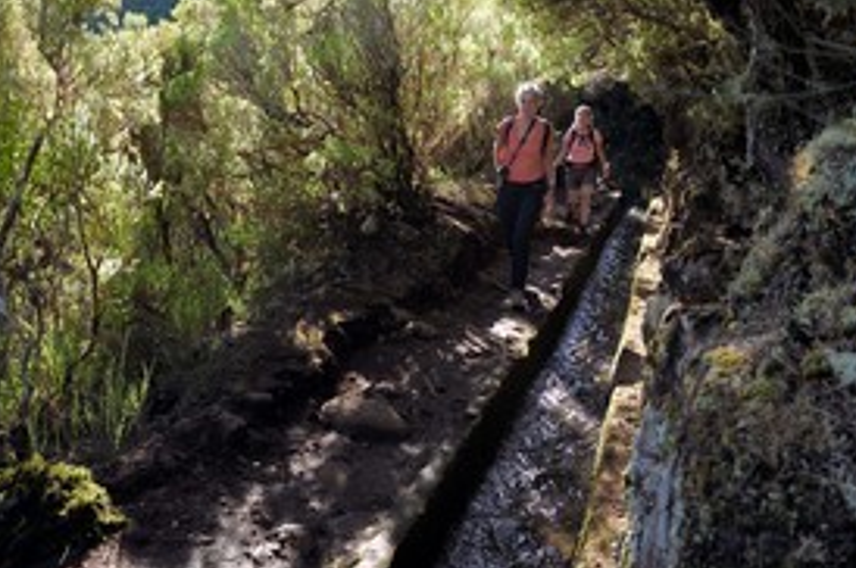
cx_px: 405
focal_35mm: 40
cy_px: 184
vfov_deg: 33.0
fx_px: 950
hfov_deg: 48.5
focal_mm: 26
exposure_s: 1/250
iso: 400
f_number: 6.3
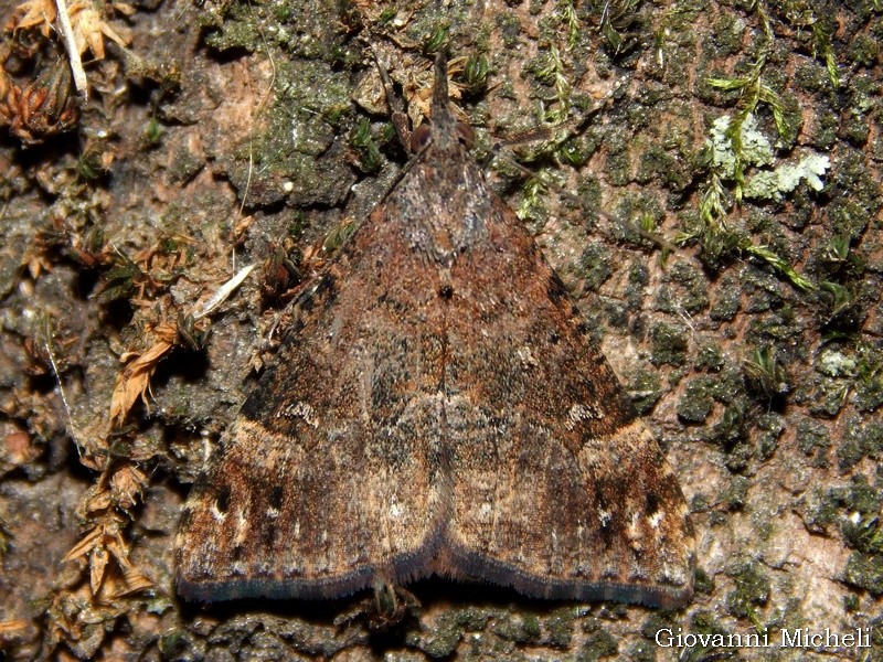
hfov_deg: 10.7
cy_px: 331
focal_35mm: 184
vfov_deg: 8.1
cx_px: 442
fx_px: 4694
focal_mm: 32.8
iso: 200
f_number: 10.5
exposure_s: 1/30
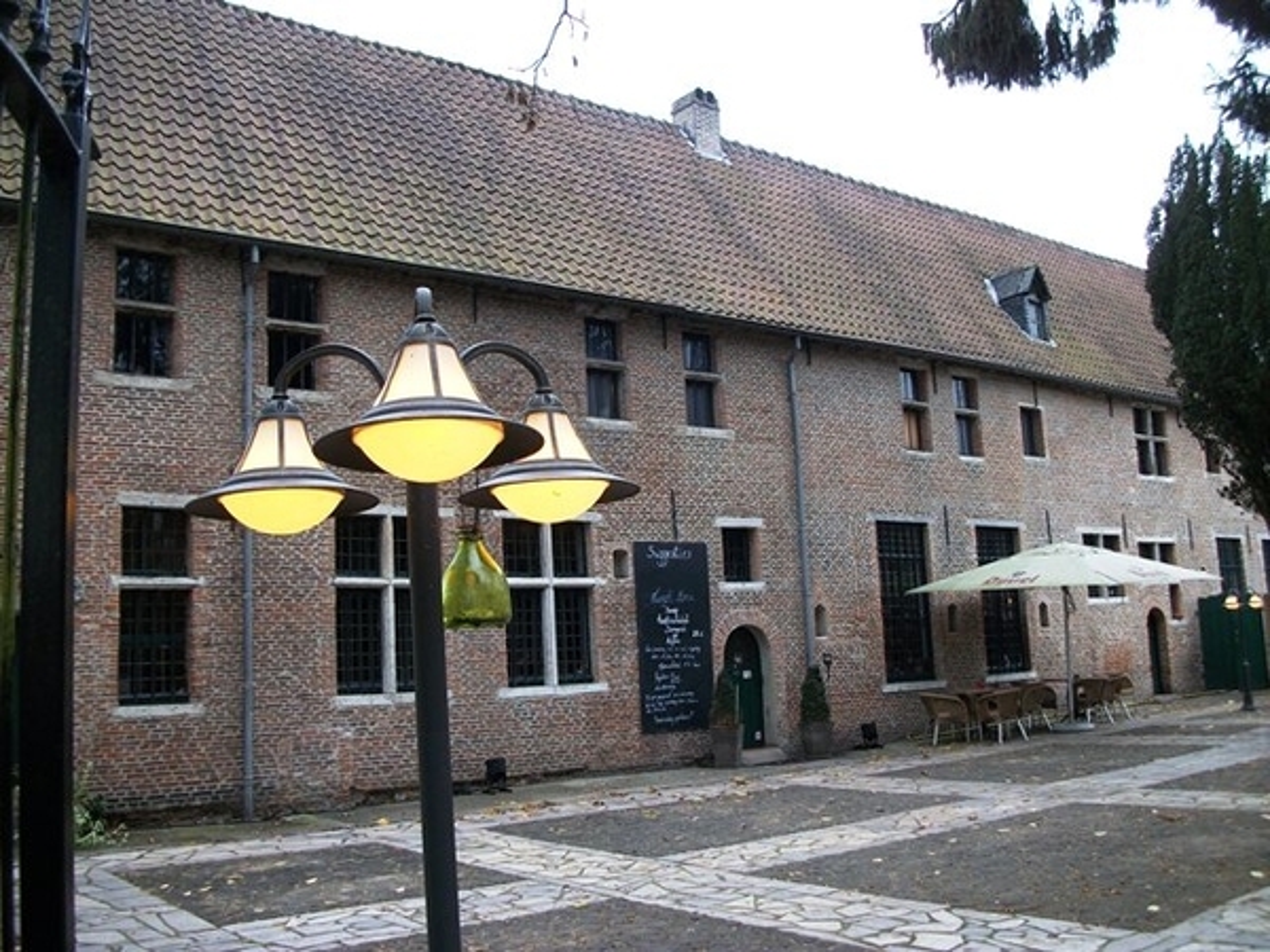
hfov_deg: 56.8
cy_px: 476
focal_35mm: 32
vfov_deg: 44.2
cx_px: 635
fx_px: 1174
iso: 80
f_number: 2.9
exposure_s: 1/125
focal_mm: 5.7
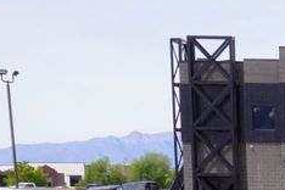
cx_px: 592
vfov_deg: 8.5
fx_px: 1197
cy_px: 410
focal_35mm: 151
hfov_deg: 11.9
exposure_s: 1/125
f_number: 9
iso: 100
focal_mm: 23
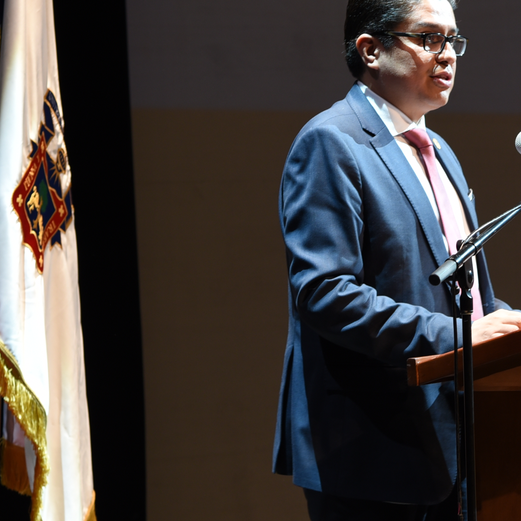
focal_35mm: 166
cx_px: 456
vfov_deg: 10.5
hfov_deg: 10.5
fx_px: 2827
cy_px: 158
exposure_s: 1/30
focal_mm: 70
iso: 250
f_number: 4.5
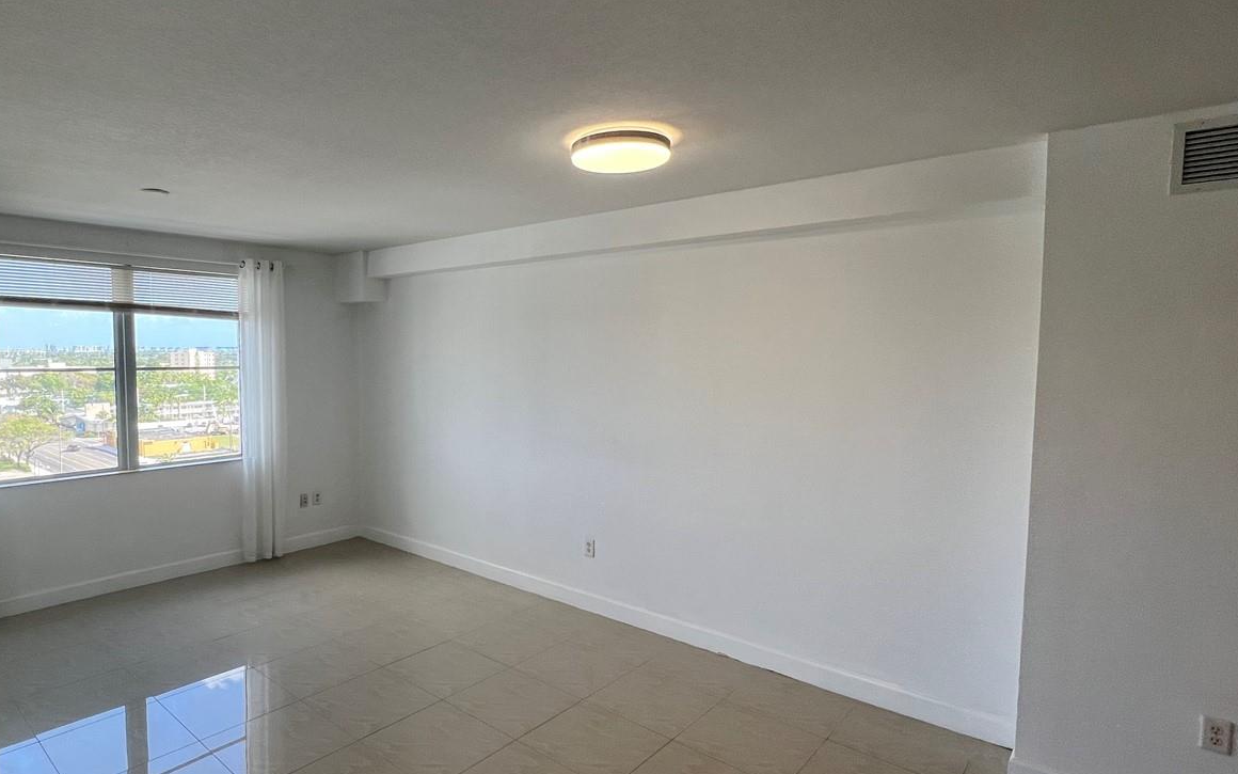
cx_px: 503
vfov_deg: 62.2
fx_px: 641
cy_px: 397
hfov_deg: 87.0
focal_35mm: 19
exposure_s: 1/120
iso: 64
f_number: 1.8
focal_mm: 1.57
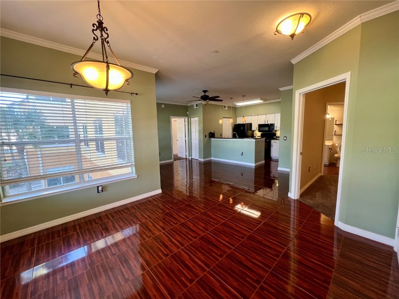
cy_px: 150
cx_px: 200
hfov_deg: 106.2
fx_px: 150
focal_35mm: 13
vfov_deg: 89.9
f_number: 1.8
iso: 200
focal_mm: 1.57
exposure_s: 1/60
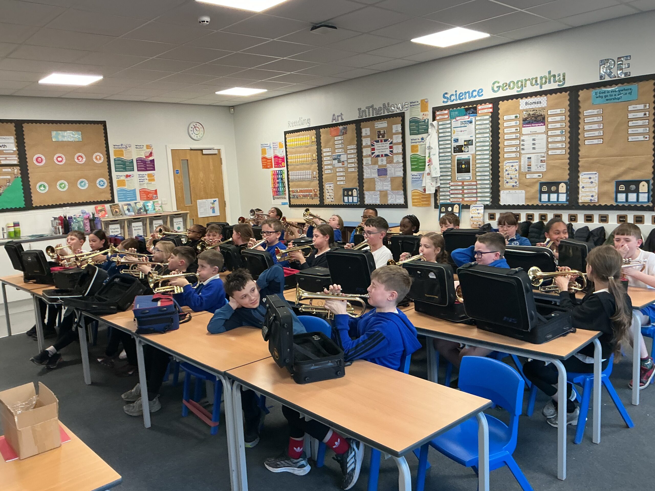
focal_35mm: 29
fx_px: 549
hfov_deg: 61.7
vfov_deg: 48.2
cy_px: 246
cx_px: 328
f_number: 1.8
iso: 125
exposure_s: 1/60
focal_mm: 3
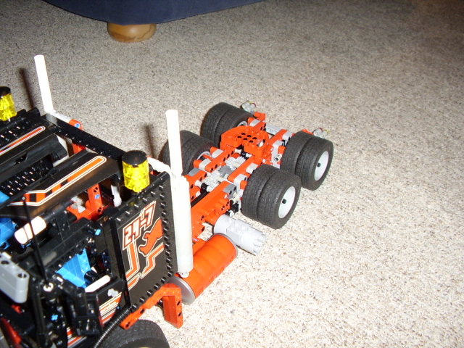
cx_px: 232
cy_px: 174
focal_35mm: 30
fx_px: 402
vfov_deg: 46.8
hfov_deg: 60.0
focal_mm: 5.8
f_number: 2.9
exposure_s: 1/30
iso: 183
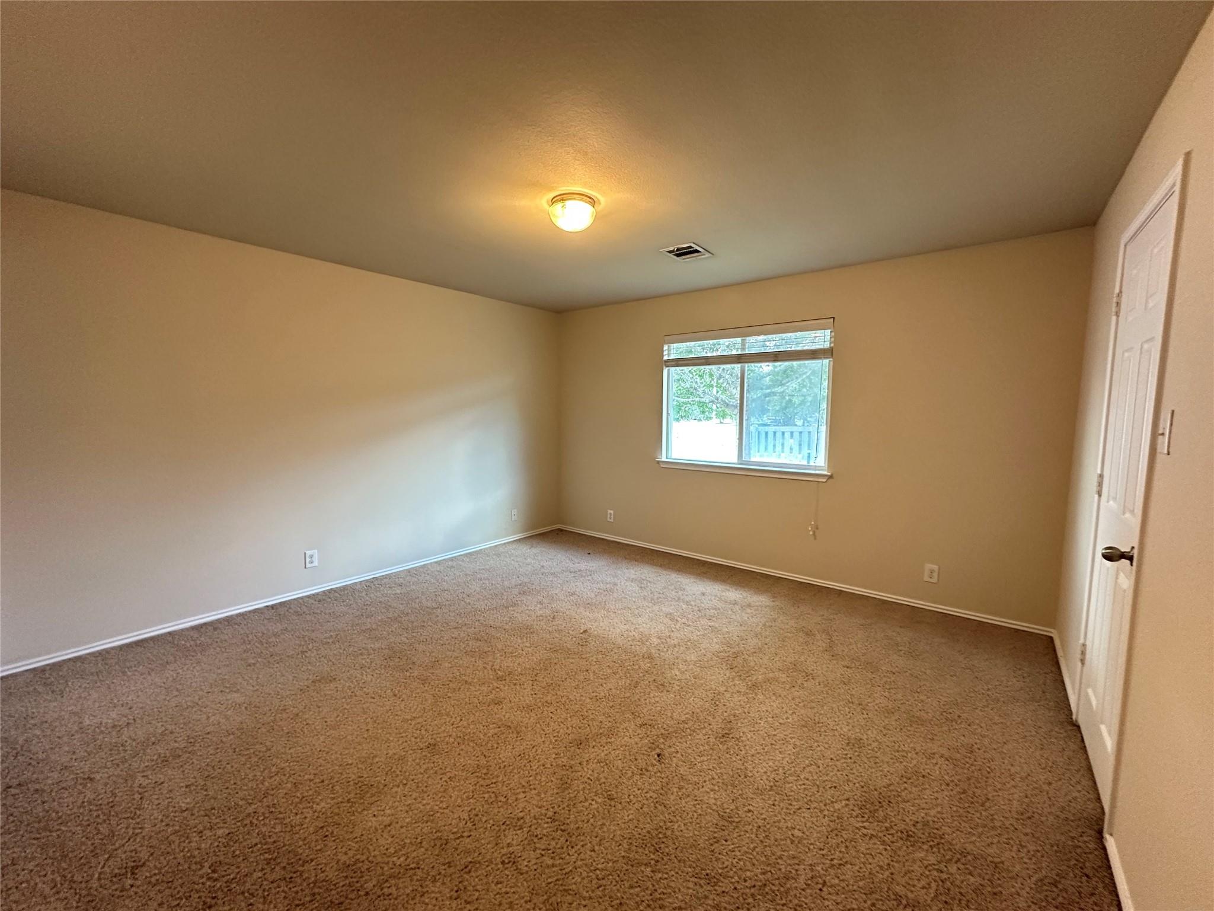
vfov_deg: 85.7
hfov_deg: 102.1
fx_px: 491
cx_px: 607
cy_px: 456
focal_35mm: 14
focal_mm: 2.22
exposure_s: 1/60
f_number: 2.2
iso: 400
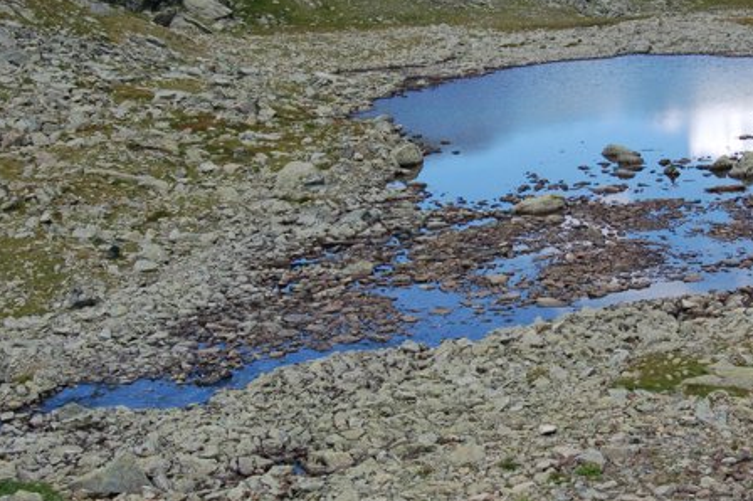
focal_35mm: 75
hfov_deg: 26.9
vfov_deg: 18.1
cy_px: 192
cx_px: 491
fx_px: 1568
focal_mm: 32
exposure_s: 1/250
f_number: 8
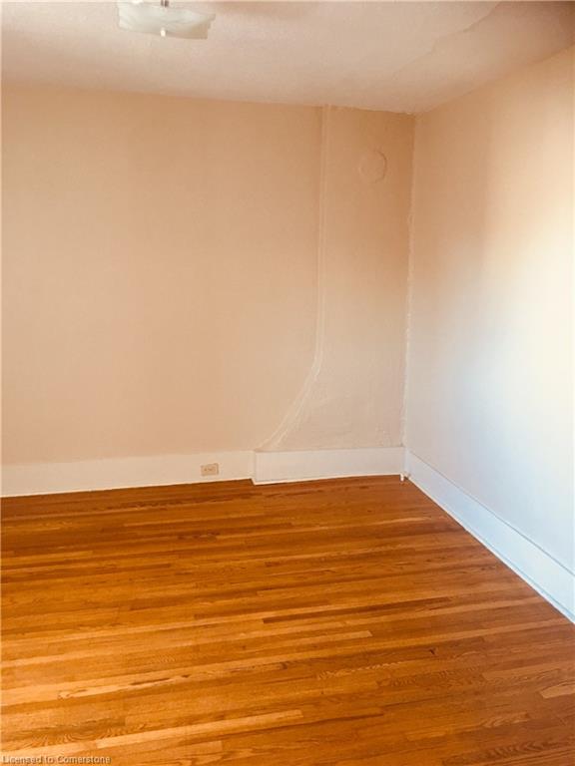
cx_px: 288
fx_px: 642
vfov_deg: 61.7
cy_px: 383
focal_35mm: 29
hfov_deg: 48.2
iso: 80
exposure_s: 1/15
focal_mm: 4.15
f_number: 2.2
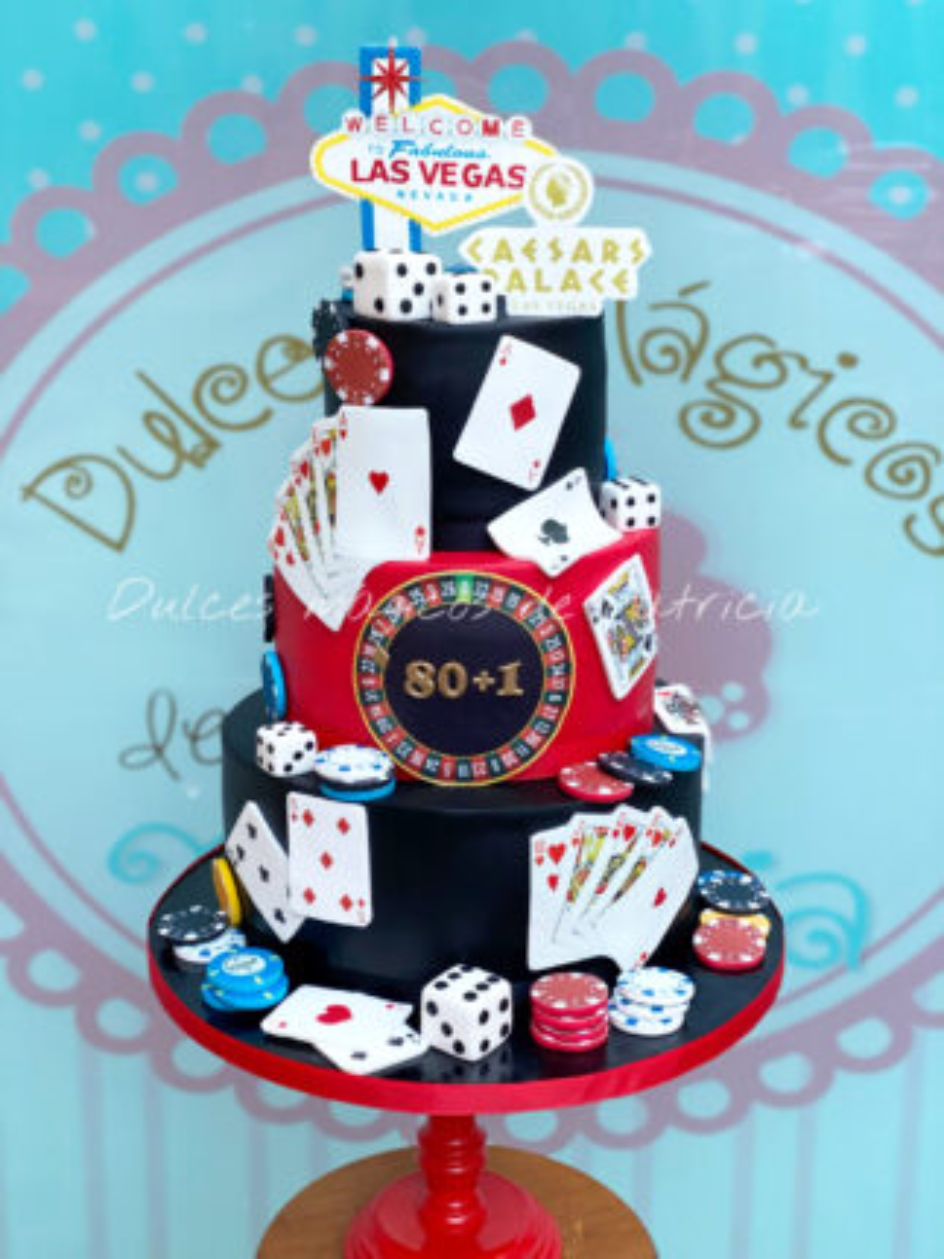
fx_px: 1892
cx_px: 472
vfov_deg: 36.8
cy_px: 630
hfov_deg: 28.0
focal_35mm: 52
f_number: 2
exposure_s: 1/122
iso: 80
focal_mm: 6
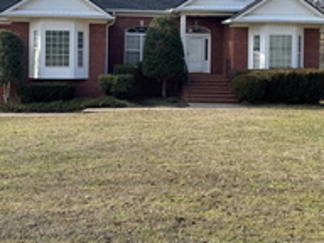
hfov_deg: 38.2
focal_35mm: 50
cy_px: 56
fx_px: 468
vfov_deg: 28.6
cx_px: 155
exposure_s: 1/765
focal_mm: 6.76
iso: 80
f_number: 1.78
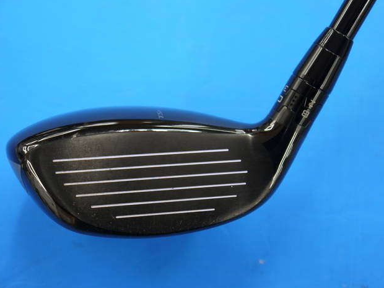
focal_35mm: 64
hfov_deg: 30.3
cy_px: 147
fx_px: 710
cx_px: 191
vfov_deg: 22.9
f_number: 5
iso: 400
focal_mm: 31
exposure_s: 1/60
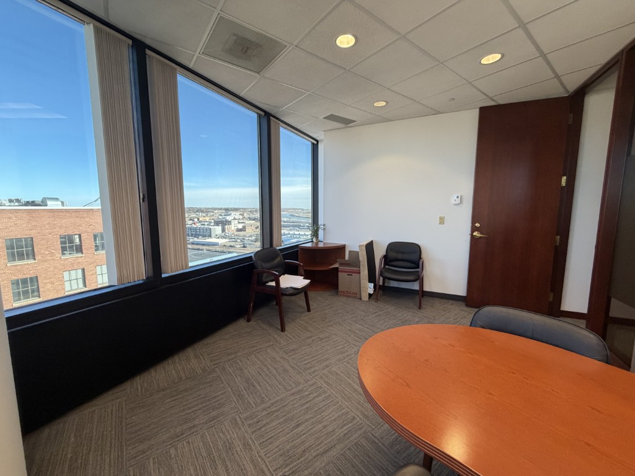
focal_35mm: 14
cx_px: 318
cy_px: 238
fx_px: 257
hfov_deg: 102.1
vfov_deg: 85.7
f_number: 2.2
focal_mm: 2.22
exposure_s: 1/120
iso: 250
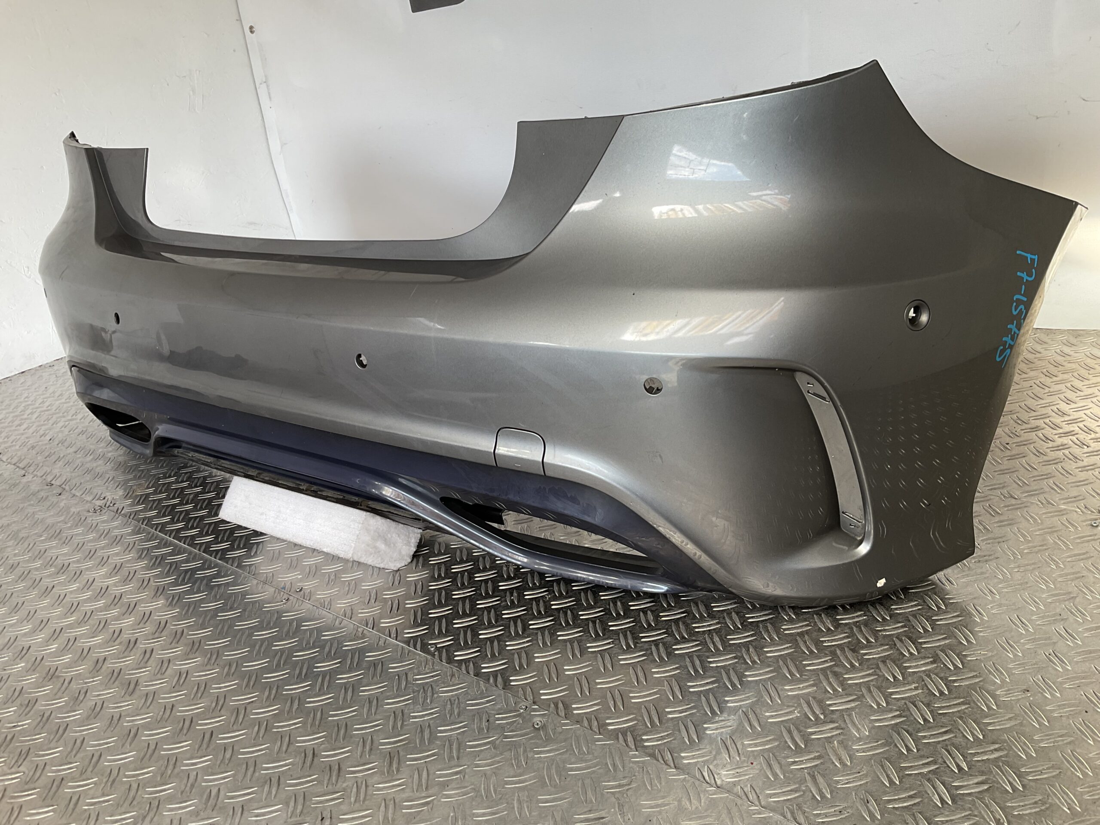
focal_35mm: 29
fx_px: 922
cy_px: 412
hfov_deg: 61.7
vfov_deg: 48.2
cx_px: 550
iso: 16
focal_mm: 3
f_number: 1.8
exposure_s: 1/102
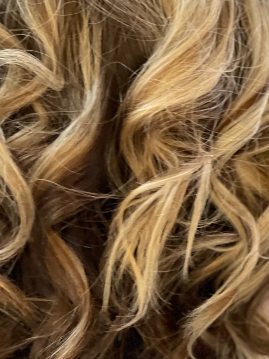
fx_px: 1431
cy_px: 237
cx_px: 112
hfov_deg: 10.7
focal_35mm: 138
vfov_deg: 14.3
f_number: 2.2
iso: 400
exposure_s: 1/40
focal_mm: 7.5
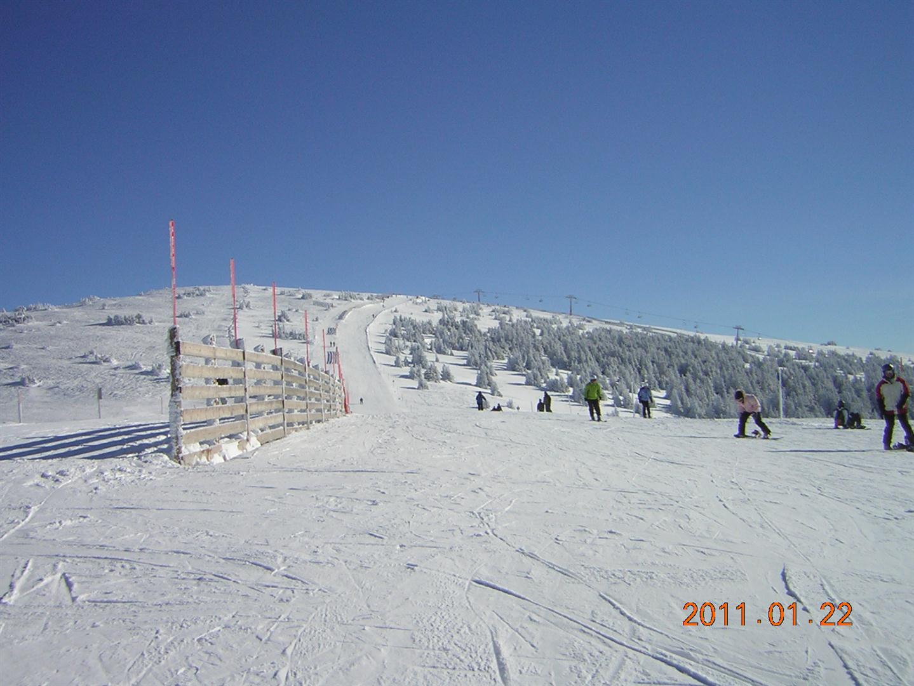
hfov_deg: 51.3
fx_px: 951
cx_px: 457
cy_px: 343
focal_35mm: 36
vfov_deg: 39.7
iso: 50
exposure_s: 1/808
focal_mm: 4.7
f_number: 5.2
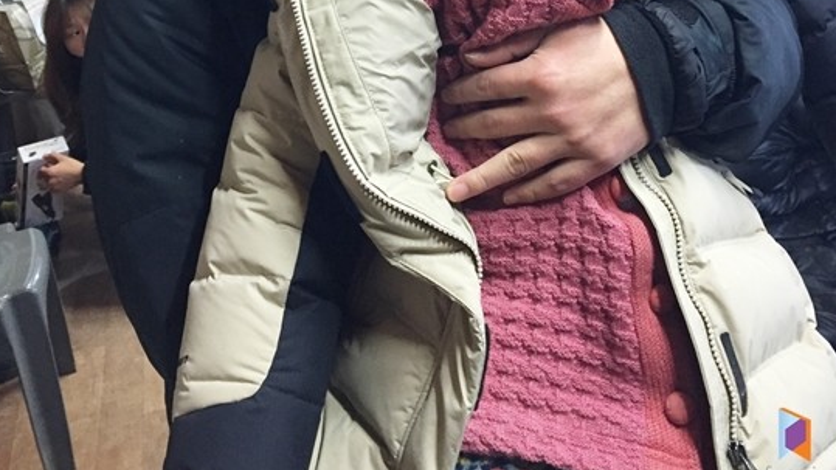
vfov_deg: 25.4
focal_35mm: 43
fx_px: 953
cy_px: -65
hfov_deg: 47.4
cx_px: 419
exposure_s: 1/30
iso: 200
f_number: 2.2
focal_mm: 4.15
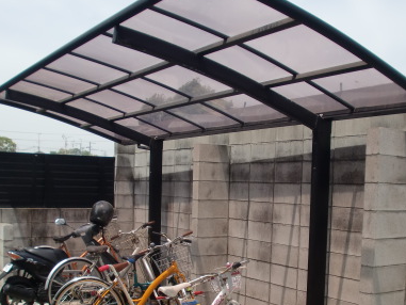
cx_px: 215
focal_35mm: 47
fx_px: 551
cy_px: 223
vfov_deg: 30.5
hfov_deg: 40.4
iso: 64
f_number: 7.8
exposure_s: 1/160
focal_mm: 4.65
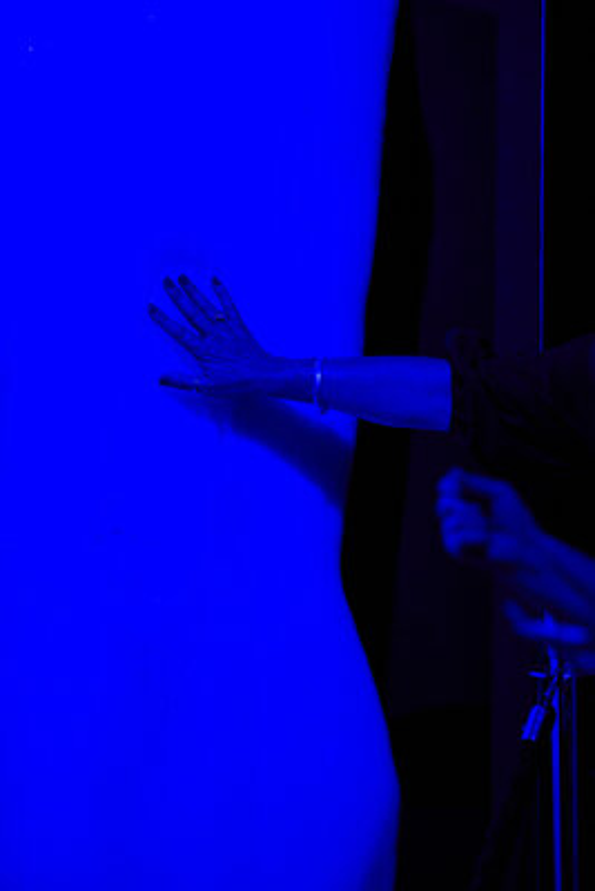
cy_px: 446
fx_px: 3344
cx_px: 298
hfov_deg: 10.2
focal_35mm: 135
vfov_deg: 15.2
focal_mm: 135
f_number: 2
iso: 800
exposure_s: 1/400
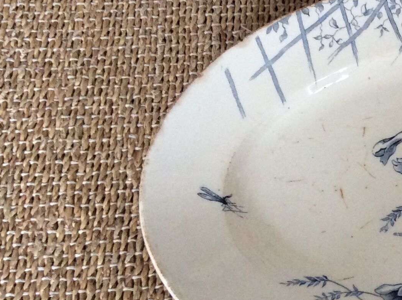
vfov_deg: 18.5
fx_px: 916
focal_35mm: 79
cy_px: 63
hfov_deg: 23.3
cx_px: 438
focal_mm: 3.3
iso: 160
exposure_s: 1/25
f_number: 2.4
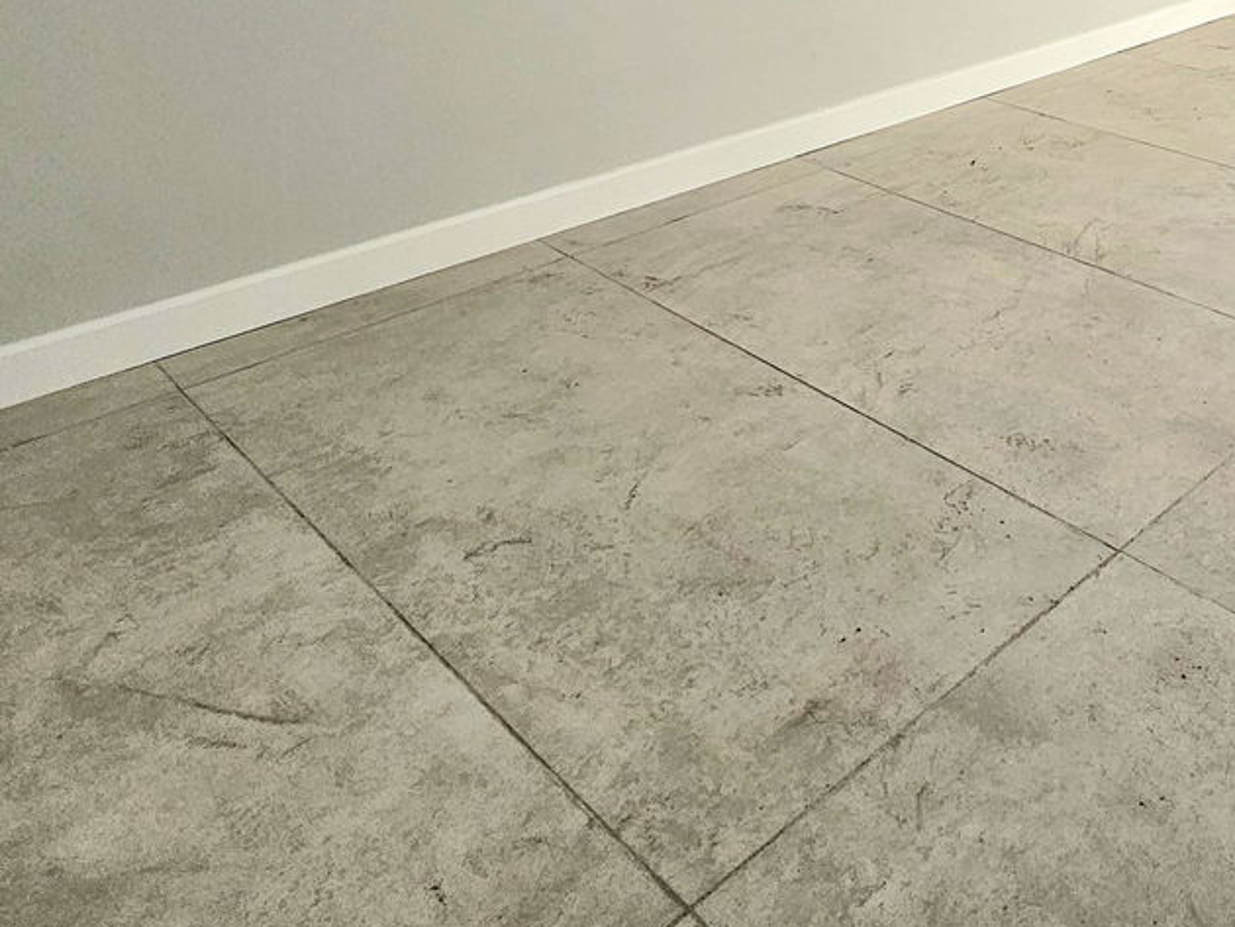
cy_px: -176
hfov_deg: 50.9
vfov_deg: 34.6
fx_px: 1178
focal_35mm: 33
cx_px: 1035
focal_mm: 2.2
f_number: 2.2
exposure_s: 1/345
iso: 50
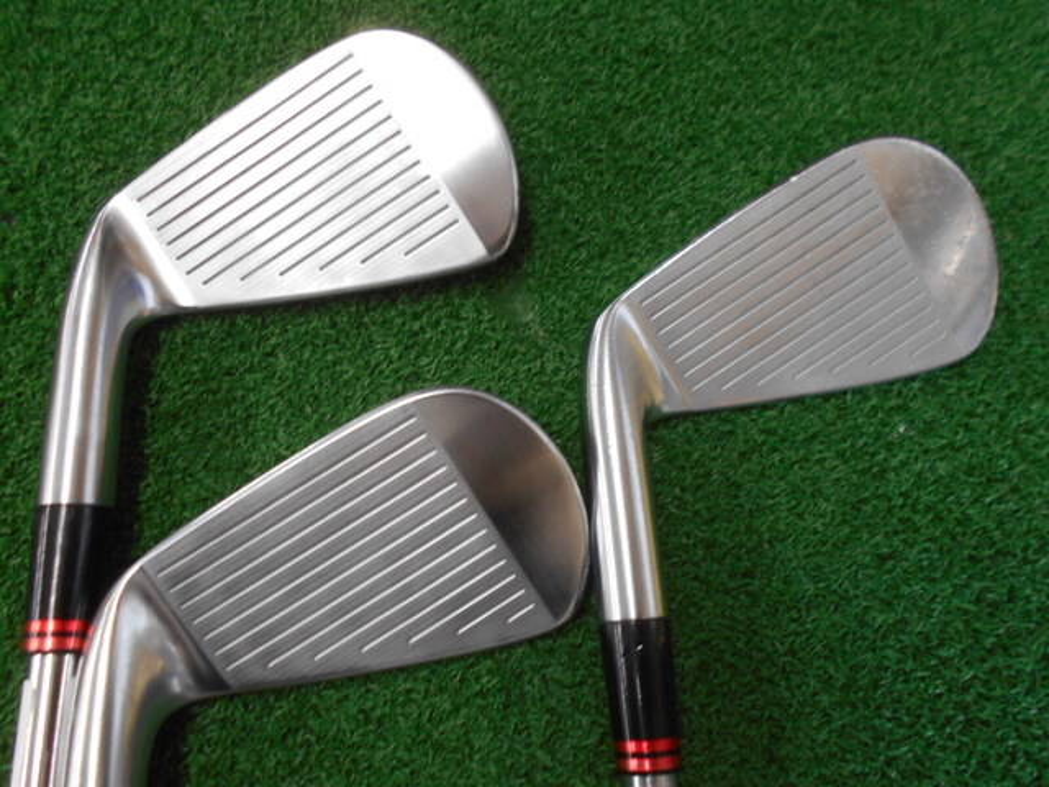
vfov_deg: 53.1
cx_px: 524
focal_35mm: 26
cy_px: 394
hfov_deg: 67.3
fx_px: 788
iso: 220
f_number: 3.2
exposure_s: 1/30
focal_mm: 4.6
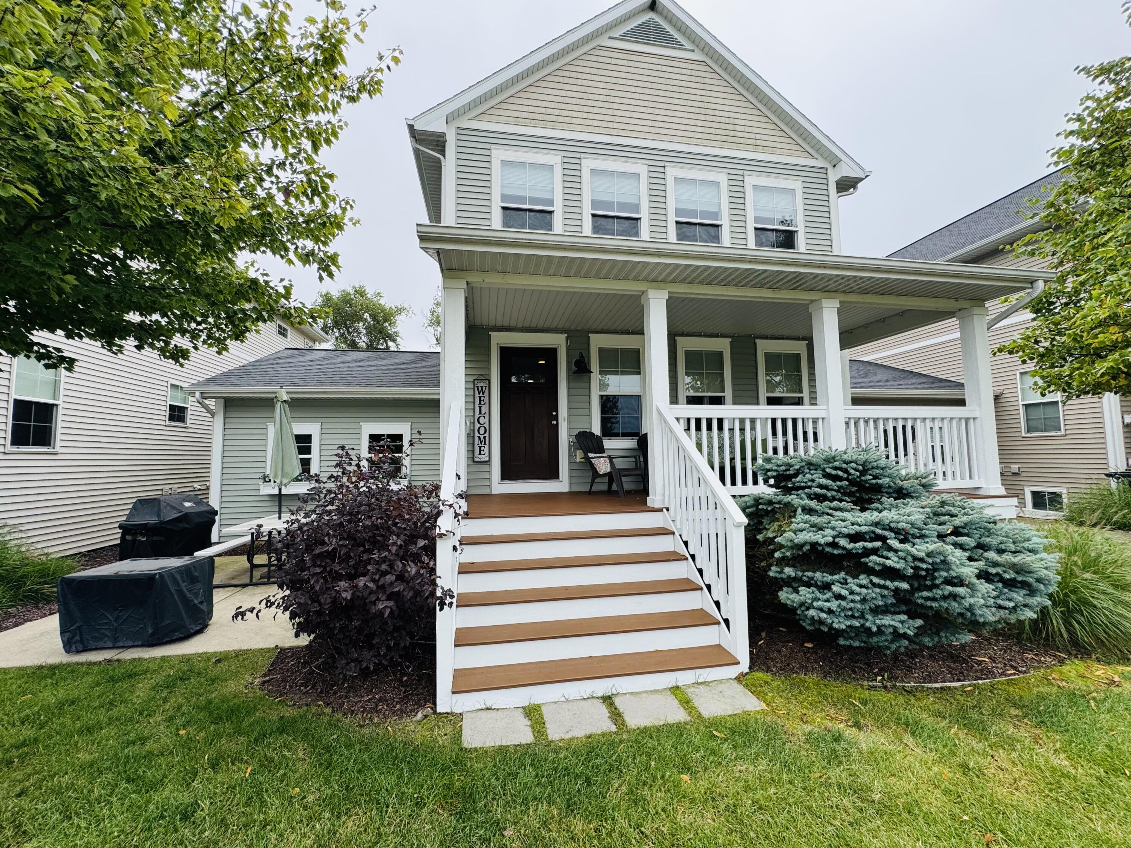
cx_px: 566
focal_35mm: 14
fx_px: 457
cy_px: 424
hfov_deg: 102.1
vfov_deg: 85.7
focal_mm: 2.22
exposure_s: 1/693
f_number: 2.2
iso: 40
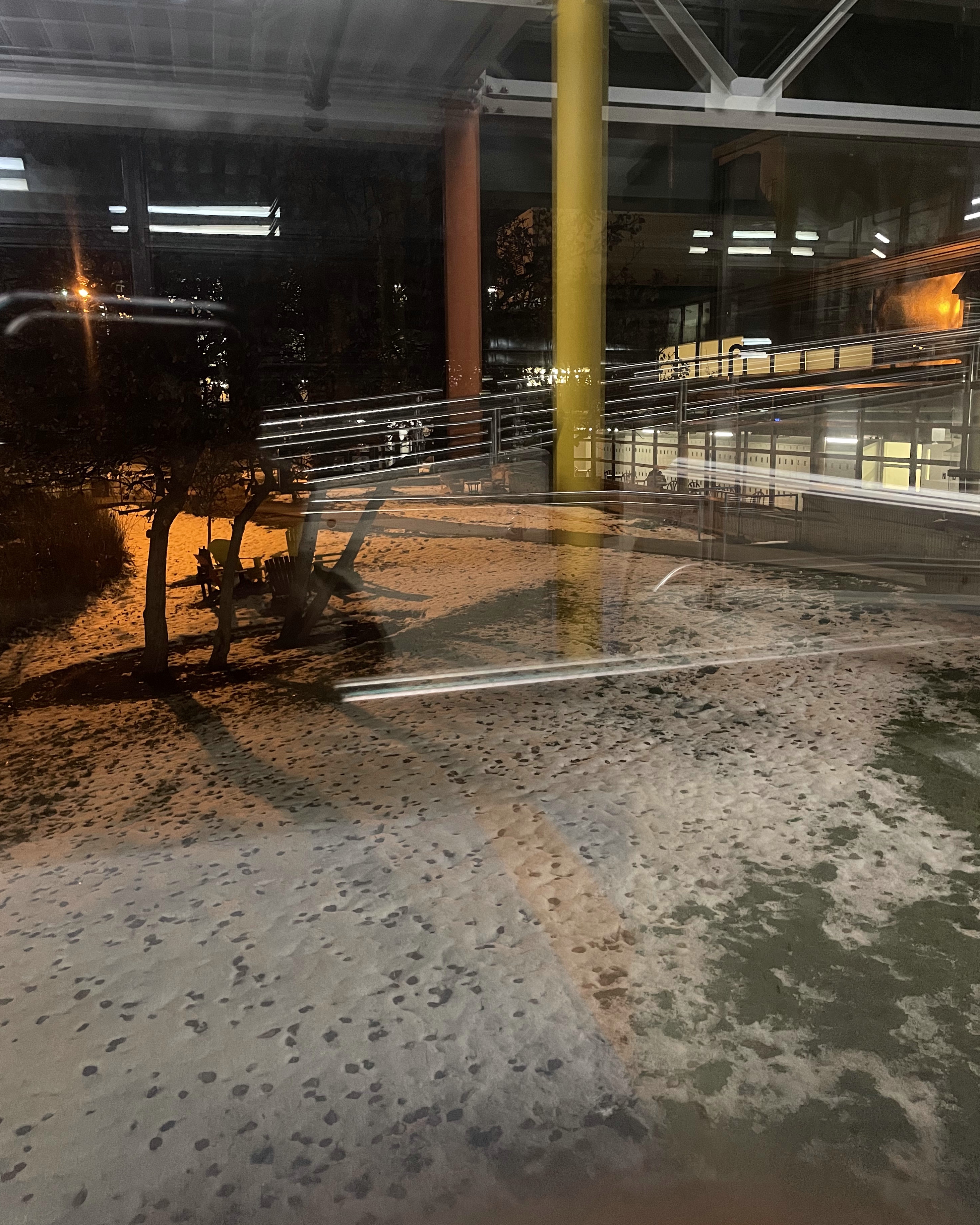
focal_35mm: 28
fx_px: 1015
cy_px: 568
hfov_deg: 51.5
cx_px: 494
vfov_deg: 62.1
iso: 1000
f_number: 1.6
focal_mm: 4.2
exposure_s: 1/30
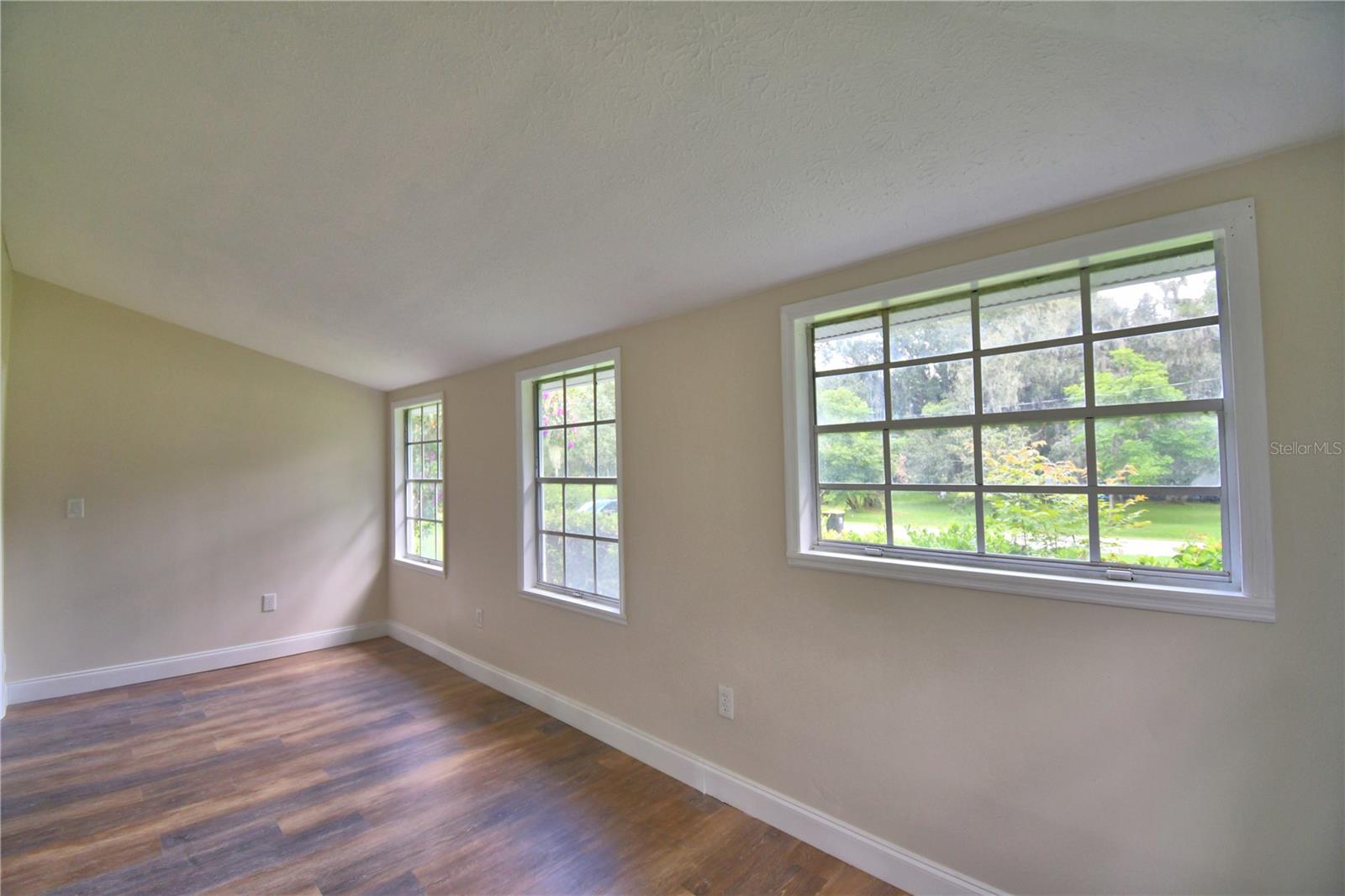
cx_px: 672
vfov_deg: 77.3
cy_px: 448
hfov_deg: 100.4
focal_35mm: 15
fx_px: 560
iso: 320
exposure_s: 1/125
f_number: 4.5
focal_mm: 10
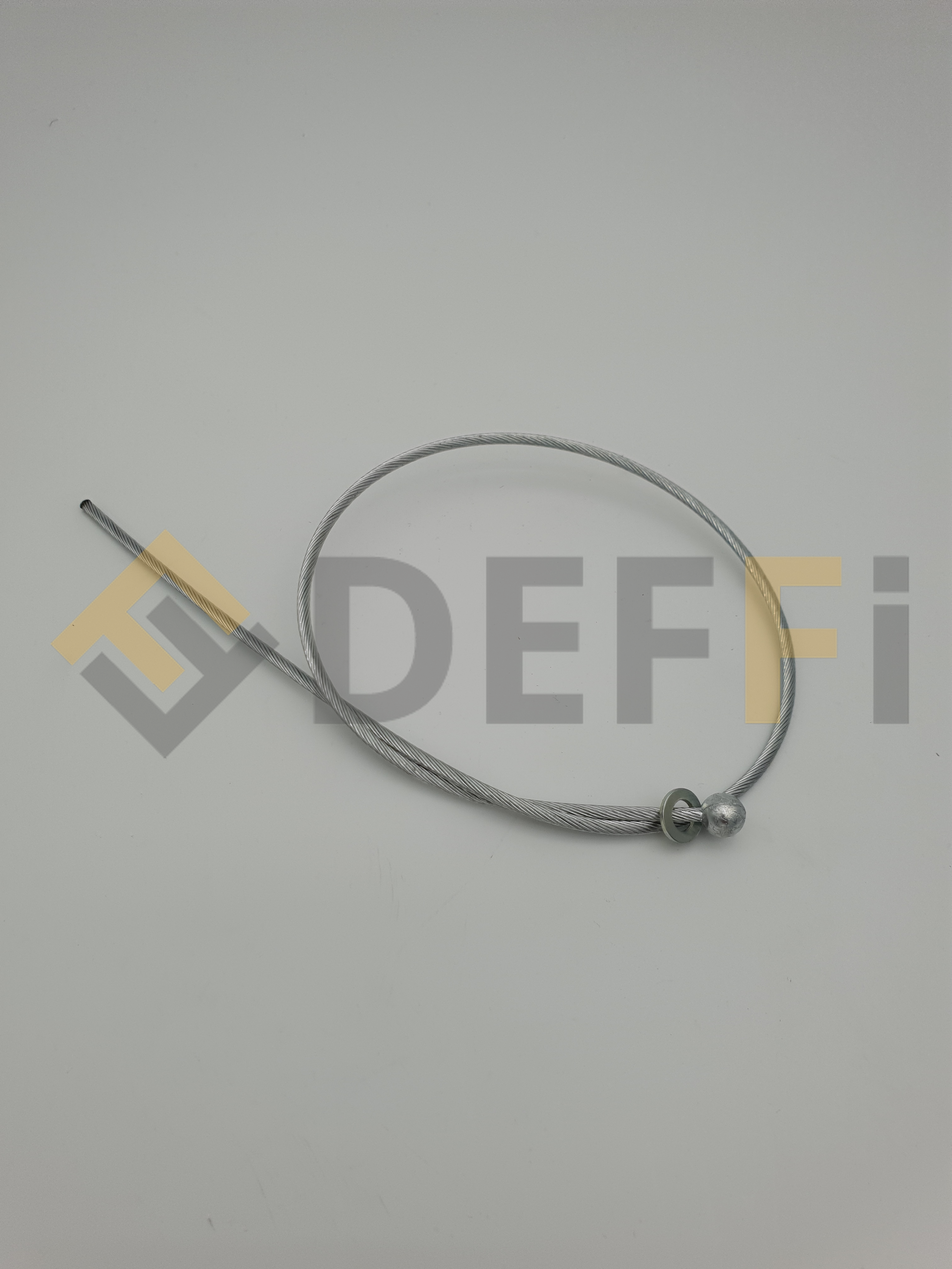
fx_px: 953
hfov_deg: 53.1
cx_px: 476
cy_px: 634
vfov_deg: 67.3
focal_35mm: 26
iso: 50
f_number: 2.4
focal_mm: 4.3
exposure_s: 1/818
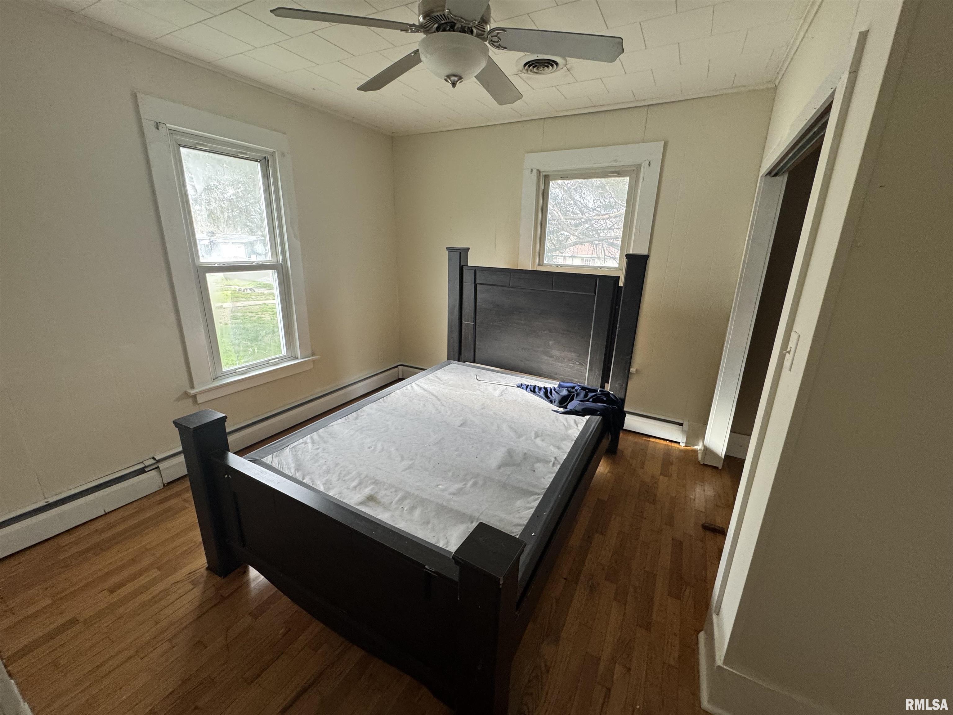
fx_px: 385
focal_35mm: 14
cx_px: 476
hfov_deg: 102.1
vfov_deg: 85.7
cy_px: 358
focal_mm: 2.22
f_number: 2.2
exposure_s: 1/99
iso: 200
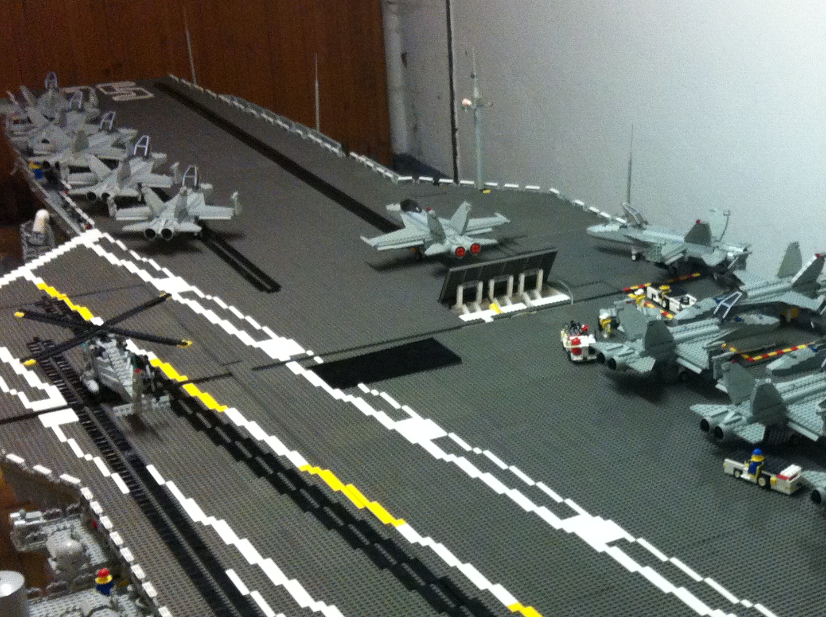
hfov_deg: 30.0
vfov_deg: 23.1
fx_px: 1501
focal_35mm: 63
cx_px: 667
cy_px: 407
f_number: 2.8
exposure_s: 1/15
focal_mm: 3.85
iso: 200
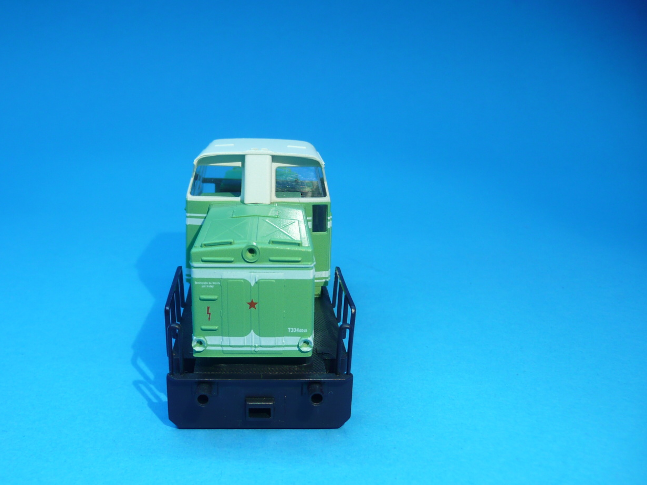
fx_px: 598
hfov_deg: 56.6
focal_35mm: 32
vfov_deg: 44.1
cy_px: 269
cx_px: 282
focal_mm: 4.6
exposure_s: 1/60
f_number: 3.3
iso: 100
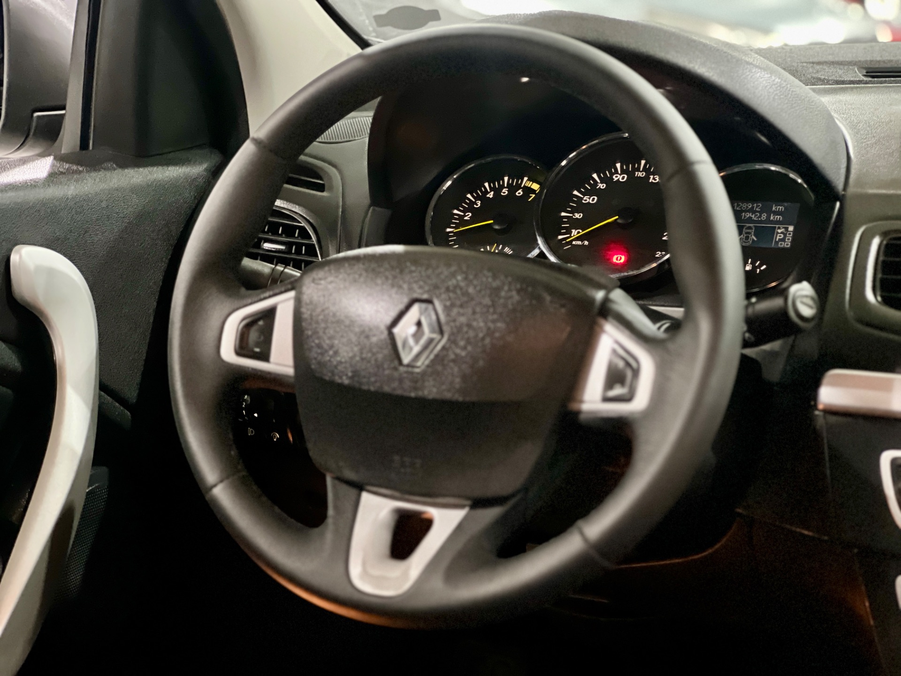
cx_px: 450
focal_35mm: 77
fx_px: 2004
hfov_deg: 25.3
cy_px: 338
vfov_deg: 19.1
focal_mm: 9
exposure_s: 1/15
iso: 1000
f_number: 2.8
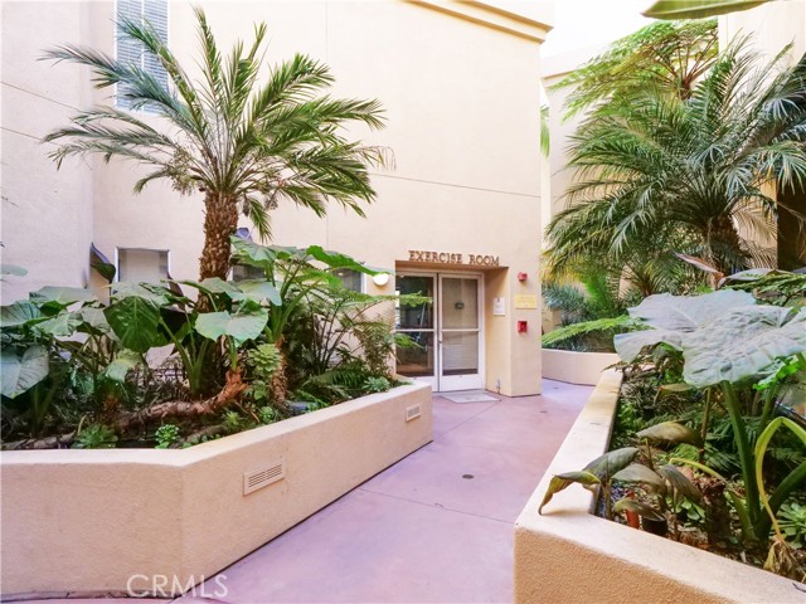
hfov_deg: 81.7
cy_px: 302
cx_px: 403
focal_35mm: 20
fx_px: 466
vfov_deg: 66.0
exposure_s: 1/200
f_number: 7.1
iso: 2500
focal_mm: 10
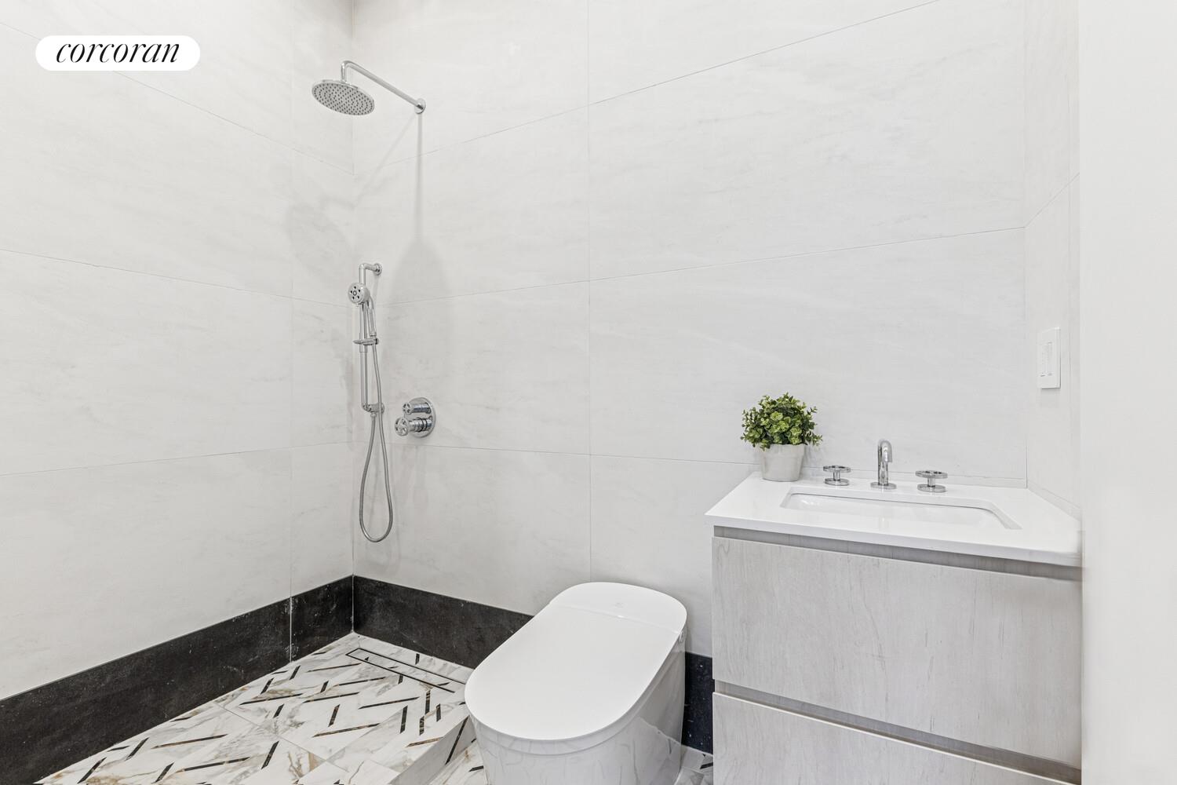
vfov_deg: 77.3
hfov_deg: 100.4
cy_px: 392
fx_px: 490
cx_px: 588
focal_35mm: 15
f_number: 14
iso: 640
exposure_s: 1/6
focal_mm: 15
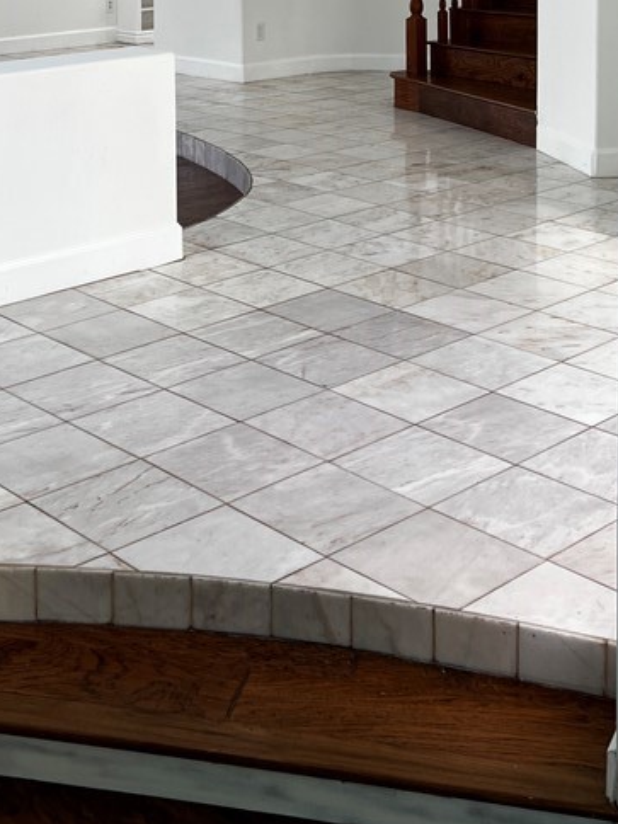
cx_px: 289
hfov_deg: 26.6
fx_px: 1309
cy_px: -3
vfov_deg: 32.1
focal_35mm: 55
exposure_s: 1/120
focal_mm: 5.7
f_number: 1.5
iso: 32
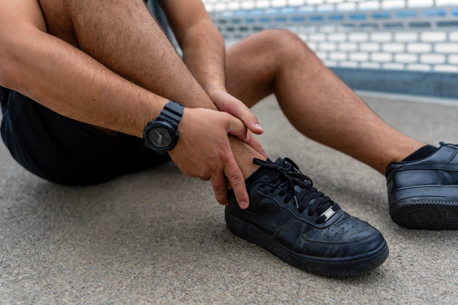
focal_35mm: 35
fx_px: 445
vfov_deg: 37.8
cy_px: 152
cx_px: 229
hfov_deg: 54.4
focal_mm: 35
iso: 100
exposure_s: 1/640
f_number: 2.5
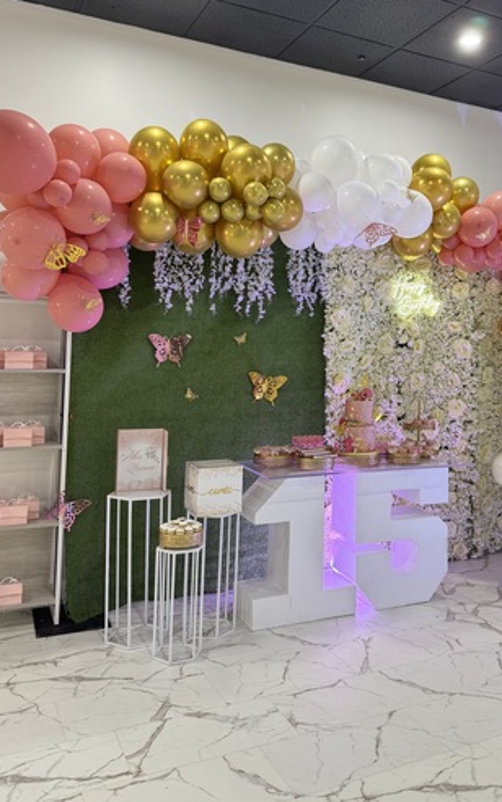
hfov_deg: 40.3
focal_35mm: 31
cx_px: 319
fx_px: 678
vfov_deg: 60.8
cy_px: 331
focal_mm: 6.76
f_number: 1.78
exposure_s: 1/60
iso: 125
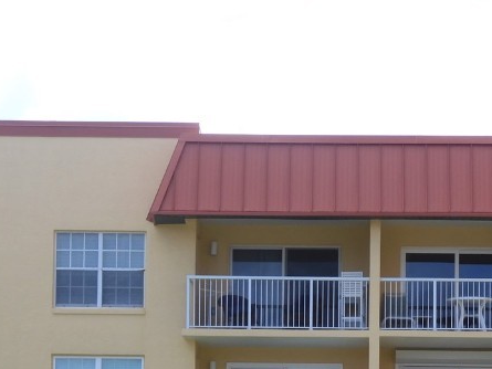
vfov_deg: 12.7
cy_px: 398
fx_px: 1635
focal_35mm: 115
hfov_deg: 17.1
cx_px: 339
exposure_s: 1/500
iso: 100
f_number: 4
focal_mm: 8.9
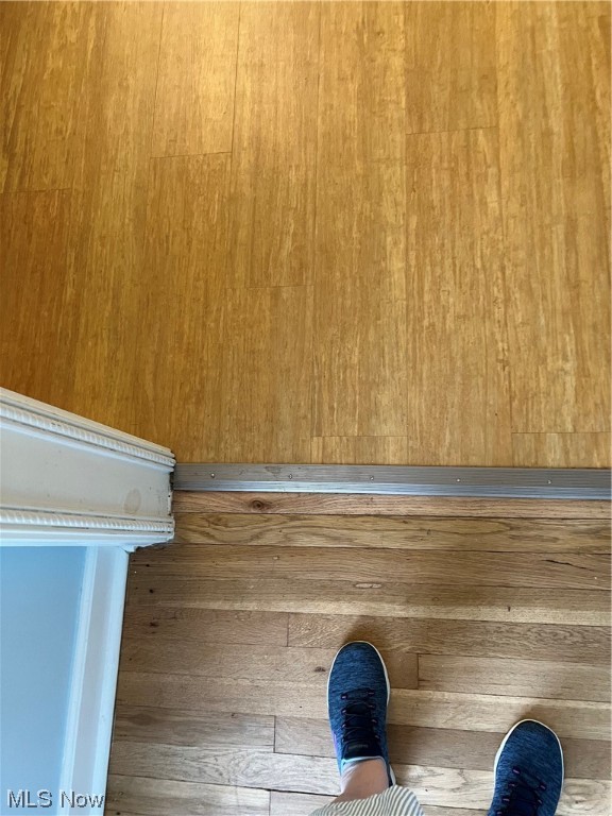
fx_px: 613
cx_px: 306
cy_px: 408
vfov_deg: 67.3
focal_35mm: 26
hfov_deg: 53.1
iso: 200
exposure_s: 1/60
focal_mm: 5.7
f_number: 1.5
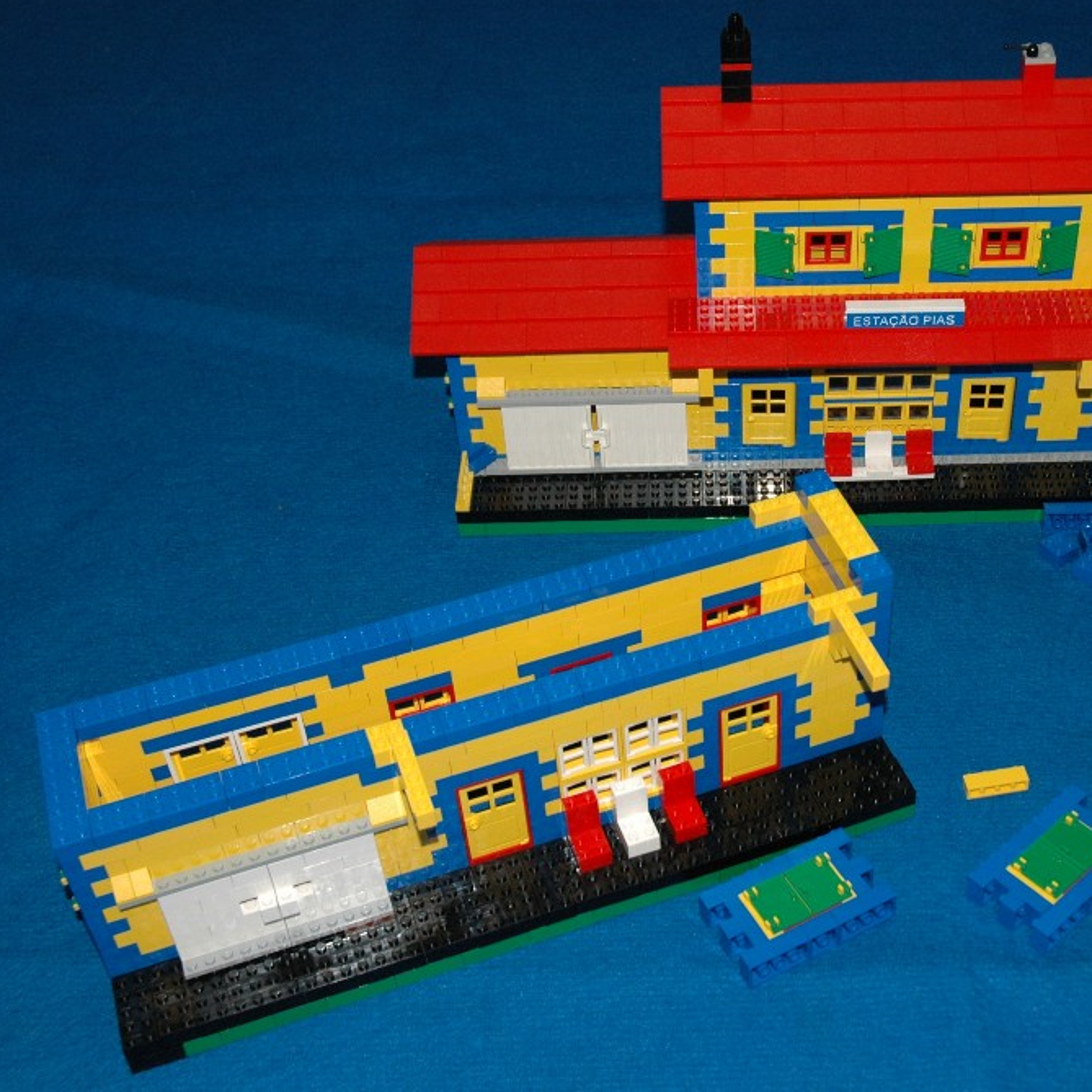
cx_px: 766
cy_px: 538
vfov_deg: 32.4
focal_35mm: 53
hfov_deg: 32.0
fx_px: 1879
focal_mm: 27
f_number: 5.6
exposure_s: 1/30
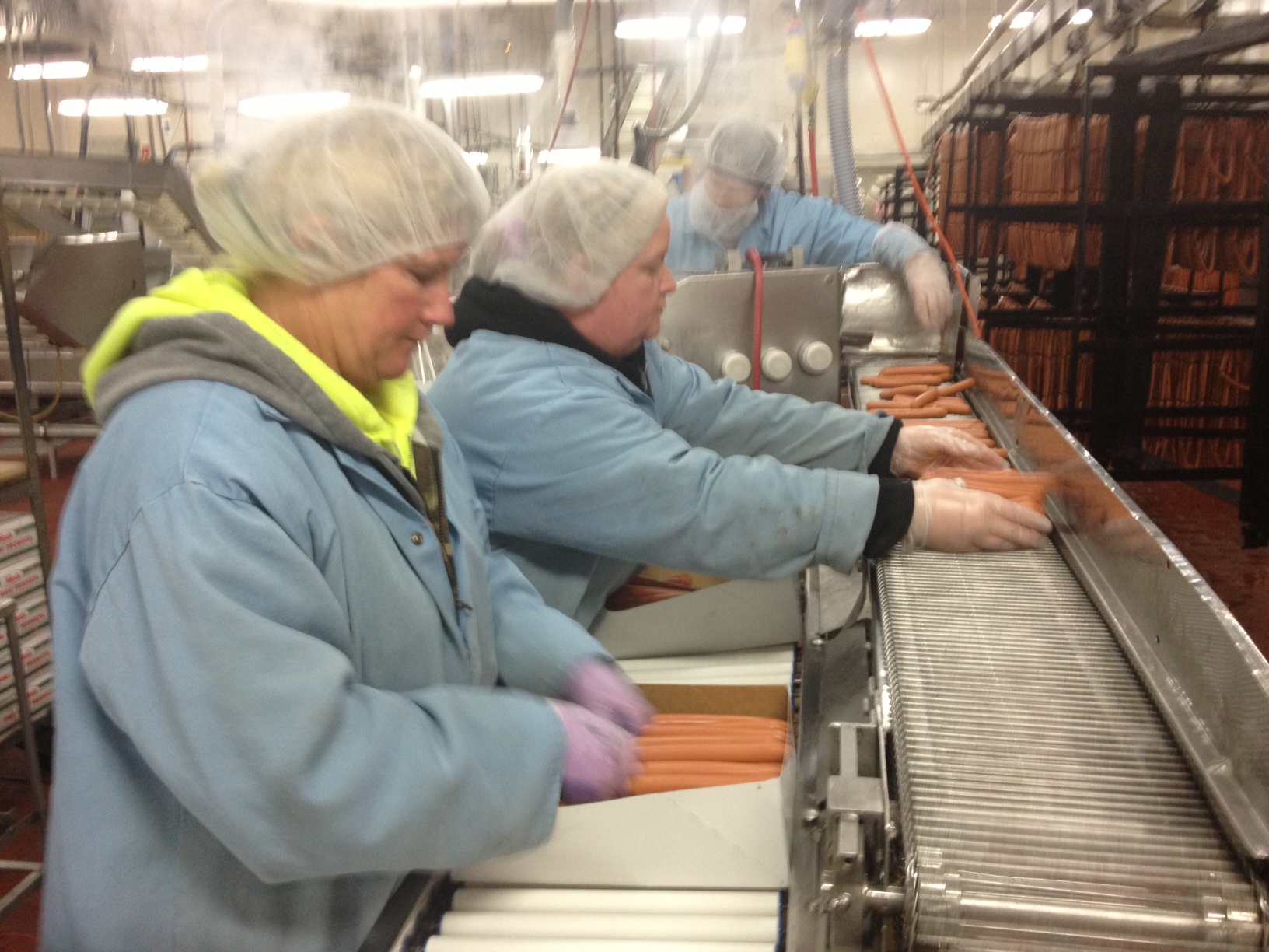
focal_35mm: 35
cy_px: 476
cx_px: 634
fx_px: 1283
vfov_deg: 40.7
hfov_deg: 52.6
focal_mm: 4.28
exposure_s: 1/20
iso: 125
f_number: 2.4
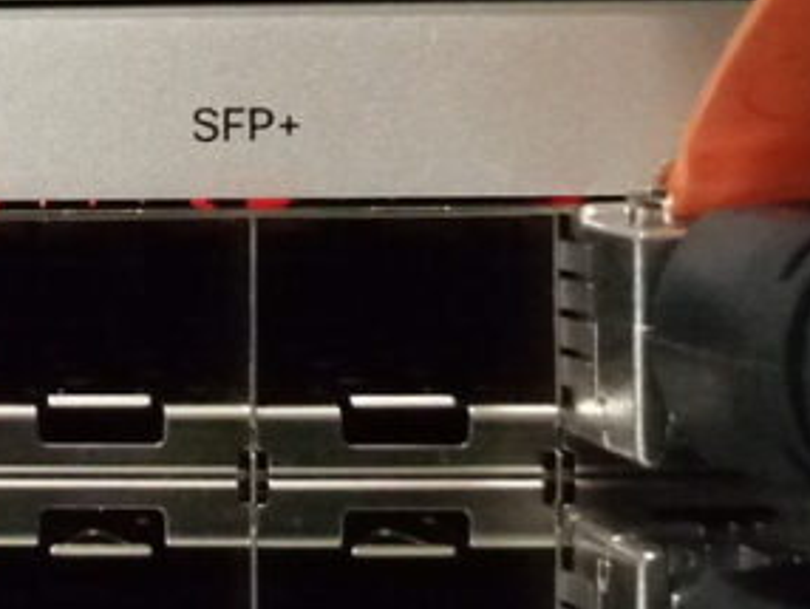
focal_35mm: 93
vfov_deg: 15.9
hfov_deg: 19.6
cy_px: 204
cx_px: -218
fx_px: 2178
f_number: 1.8
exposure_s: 1/12.5
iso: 2500
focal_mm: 3.62
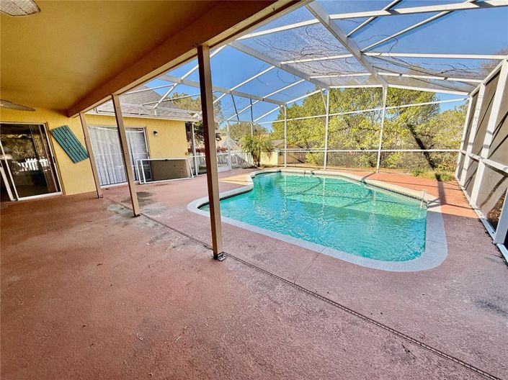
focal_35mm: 14
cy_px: 190
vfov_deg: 85.6
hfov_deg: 102.1
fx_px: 205
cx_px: 254
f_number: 2.2
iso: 50
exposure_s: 1/518
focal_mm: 2.22
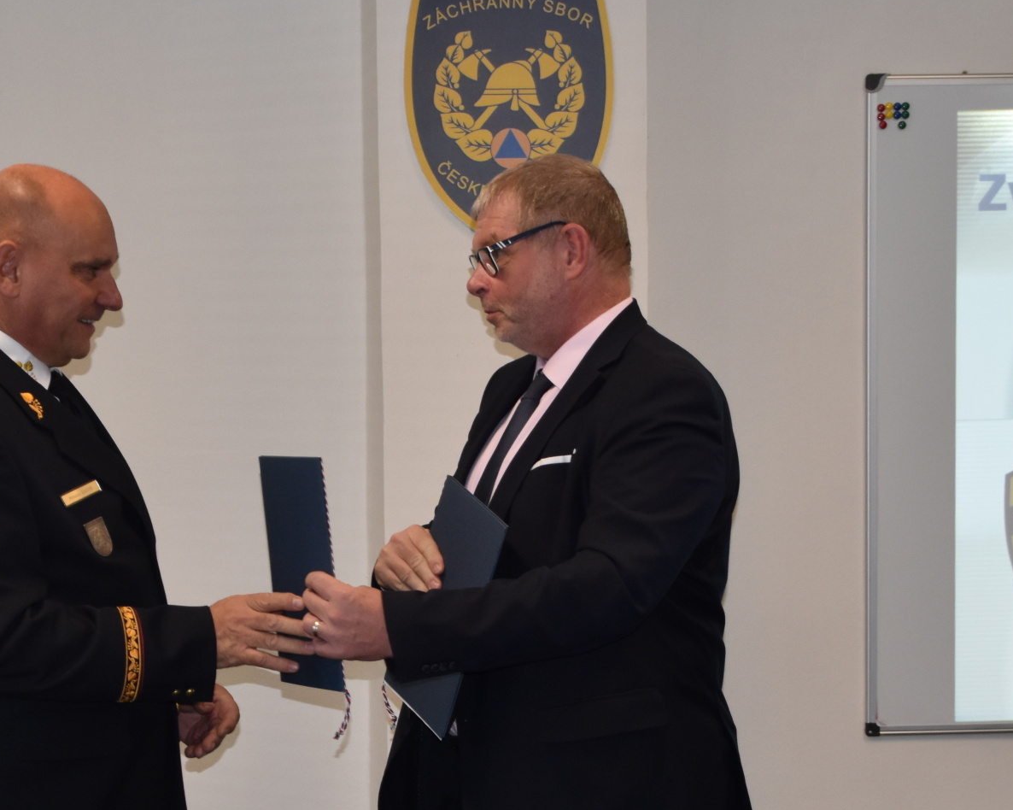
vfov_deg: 20.2
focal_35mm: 76
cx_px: 478
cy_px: 393
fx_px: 2278
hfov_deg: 25.1
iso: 800
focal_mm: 40
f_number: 5
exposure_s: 1/100
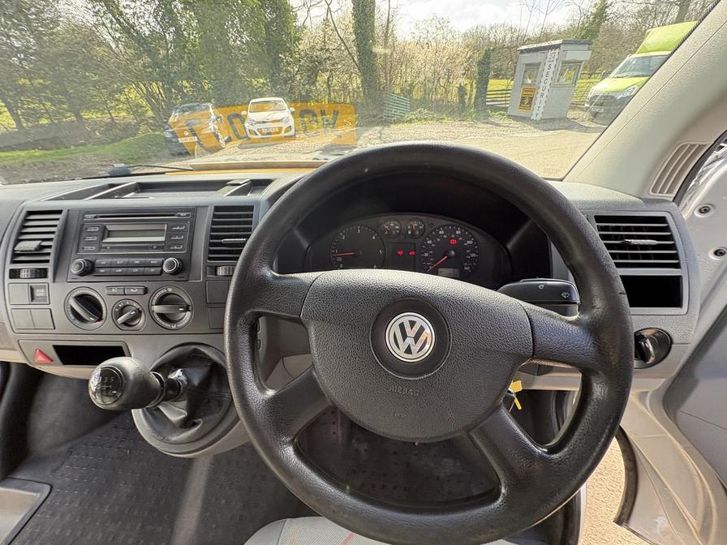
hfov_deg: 102.1
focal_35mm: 14
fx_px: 294
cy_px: 272
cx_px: 364
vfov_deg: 85.7
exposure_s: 1/128
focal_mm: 2.22
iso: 125
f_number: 2.2
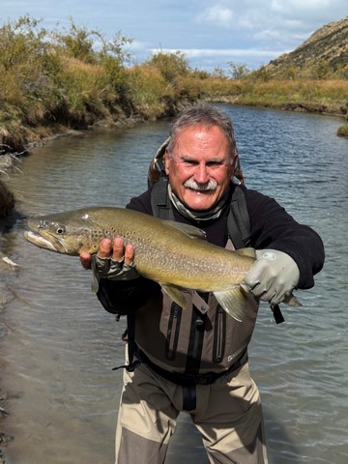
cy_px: 232
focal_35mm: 48
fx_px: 643
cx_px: 174
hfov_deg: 30.3
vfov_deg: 39.7
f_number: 1.78
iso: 64
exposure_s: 1/6536
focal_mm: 6.76
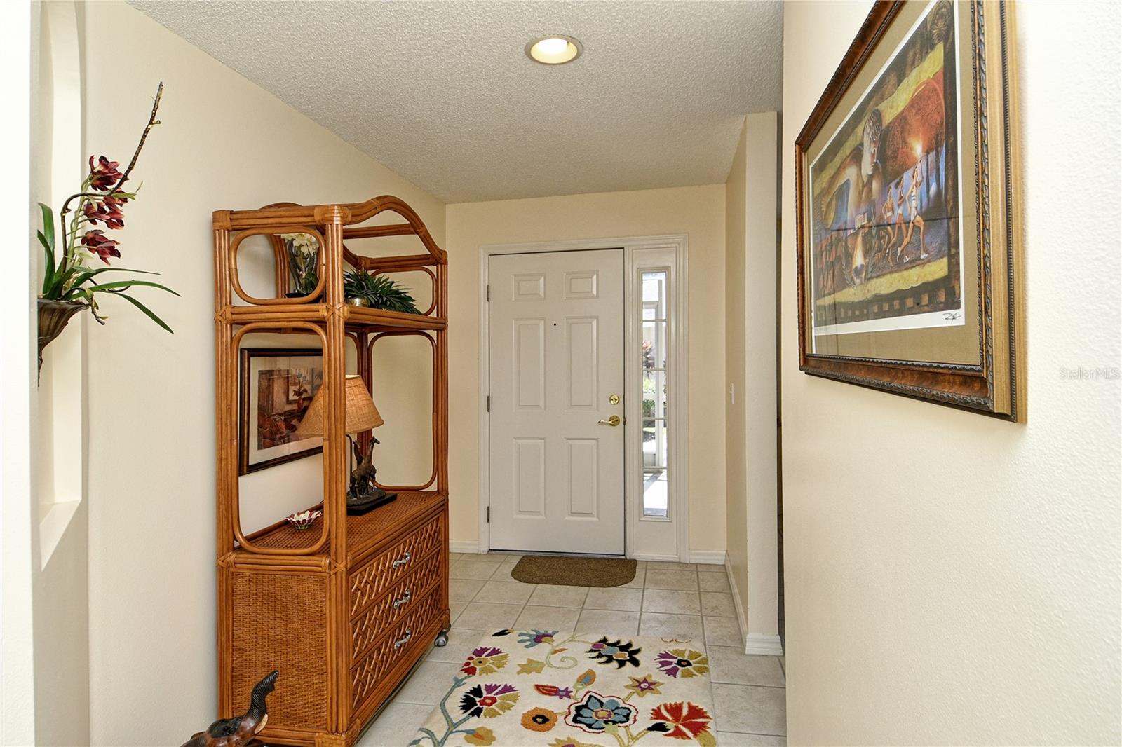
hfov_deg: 90.0
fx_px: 561
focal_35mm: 18
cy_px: 374
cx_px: 561
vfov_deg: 67.4
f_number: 7.1
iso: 640
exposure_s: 1/250
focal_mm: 12
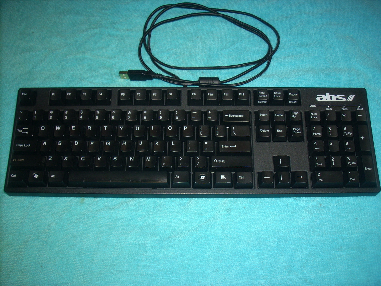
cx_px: 190
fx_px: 407
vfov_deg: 38.7
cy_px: 143
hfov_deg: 50.1
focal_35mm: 37
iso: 64
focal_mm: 6.2
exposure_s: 1/60
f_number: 2.8
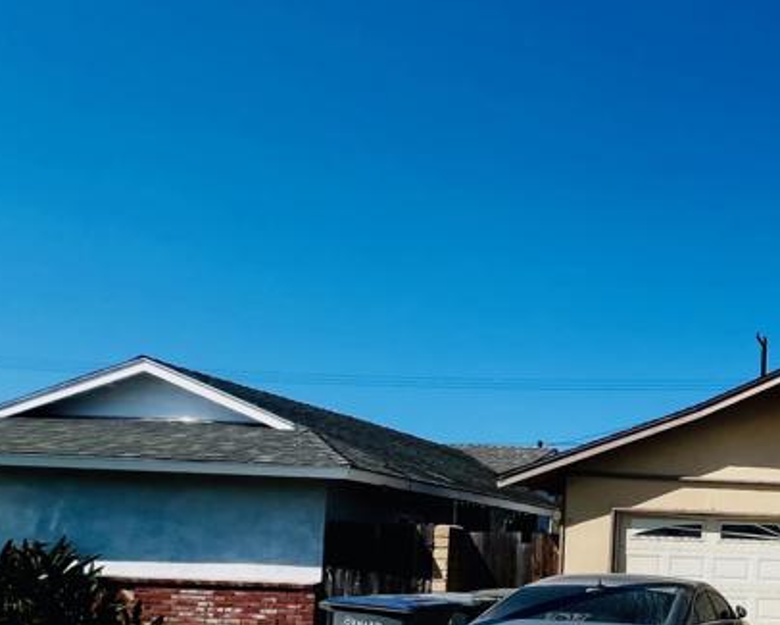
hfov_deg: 38.3
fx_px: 739
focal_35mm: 32
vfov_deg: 42.3
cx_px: 970
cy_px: 553
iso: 32
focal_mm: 1.57
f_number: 1.8
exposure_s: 1/2222
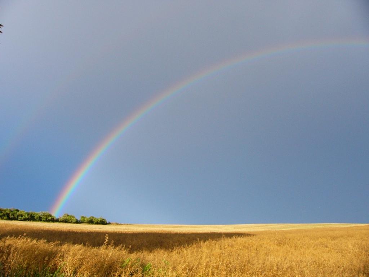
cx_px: 184
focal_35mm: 35
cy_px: 138
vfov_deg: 40.7
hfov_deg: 52.6
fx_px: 373
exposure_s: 1/320
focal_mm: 4.6
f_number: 4
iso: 50
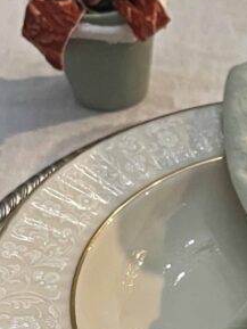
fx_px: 875
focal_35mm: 92
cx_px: 290
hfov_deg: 15.5
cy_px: 264
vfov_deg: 21.0
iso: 500
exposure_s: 1/60
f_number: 1.5
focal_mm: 5.7
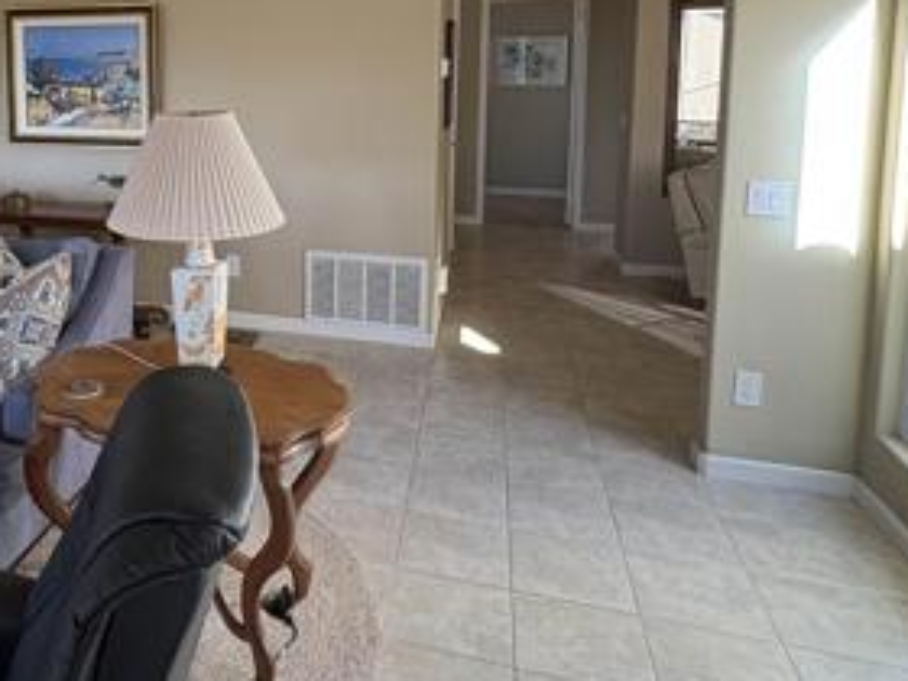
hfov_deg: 52.9
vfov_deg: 42.4
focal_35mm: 32
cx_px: 175
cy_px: 146
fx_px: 839
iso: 160
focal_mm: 2.22
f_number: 2.2
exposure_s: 1/99
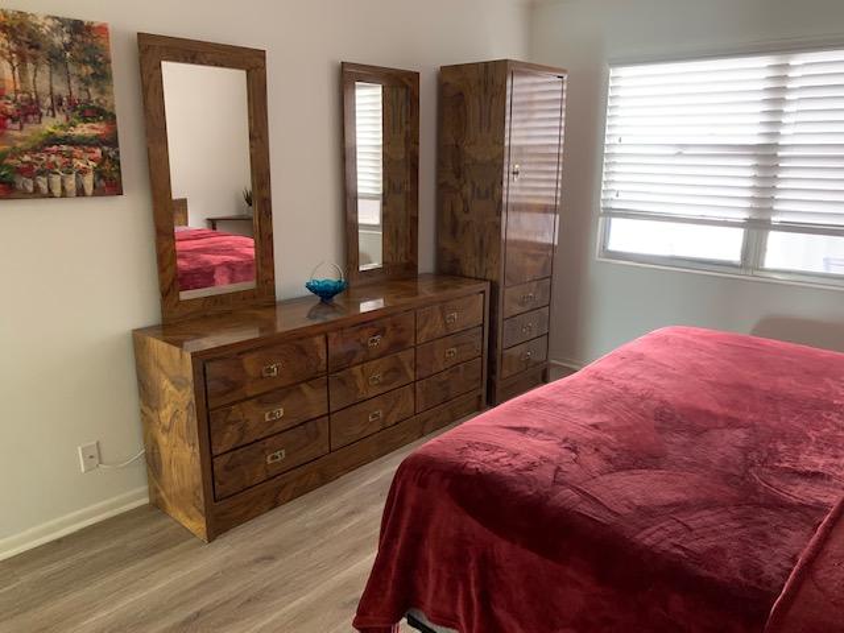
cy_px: 316
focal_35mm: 26
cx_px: 422
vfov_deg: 53.1
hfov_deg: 67.3
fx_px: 634
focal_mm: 4.25
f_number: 1.8
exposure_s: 1/30
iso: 400
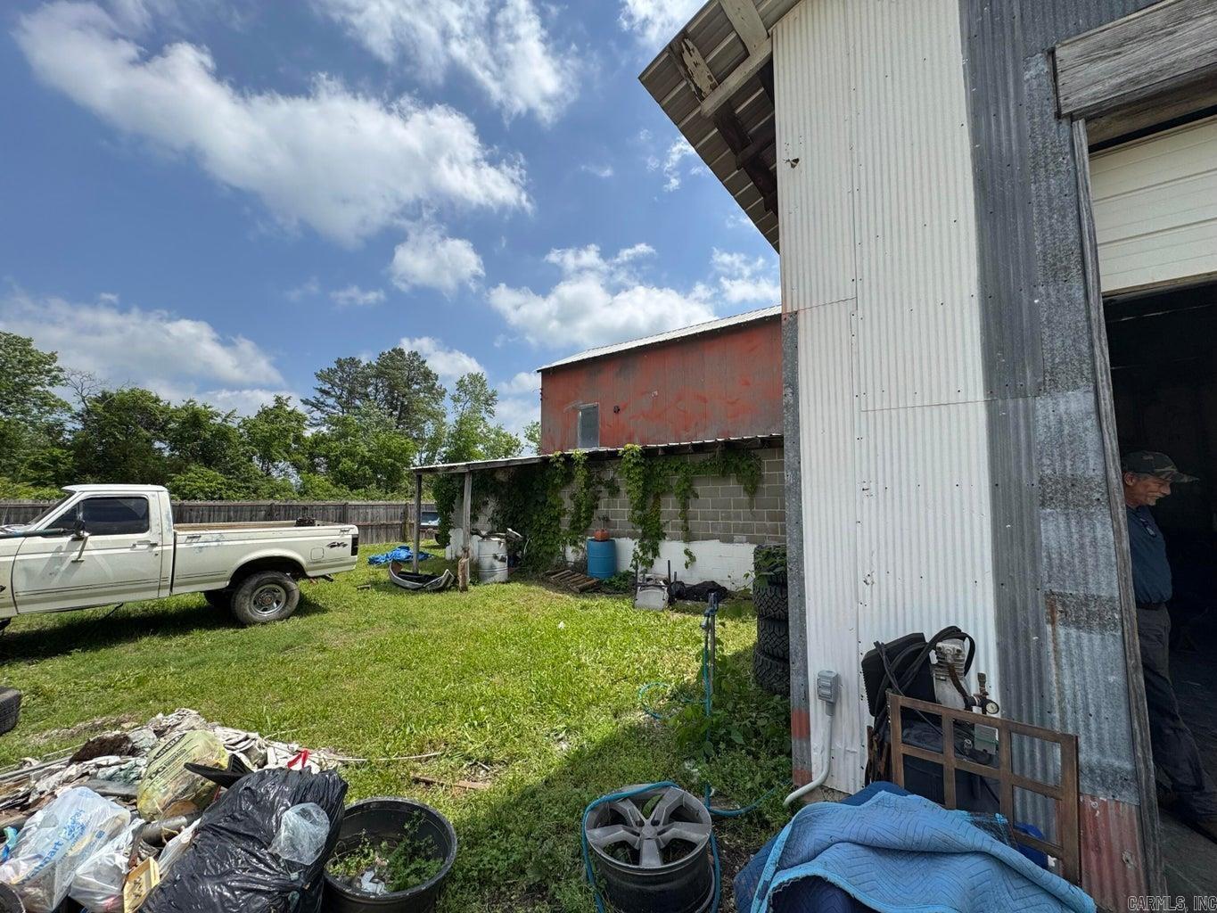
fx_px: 492
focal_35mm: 14
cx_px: 608
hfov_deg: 102.1
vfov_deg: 85.7
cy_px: 456
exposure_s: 1/2146
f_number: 2.2
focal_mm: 2.22
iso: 40
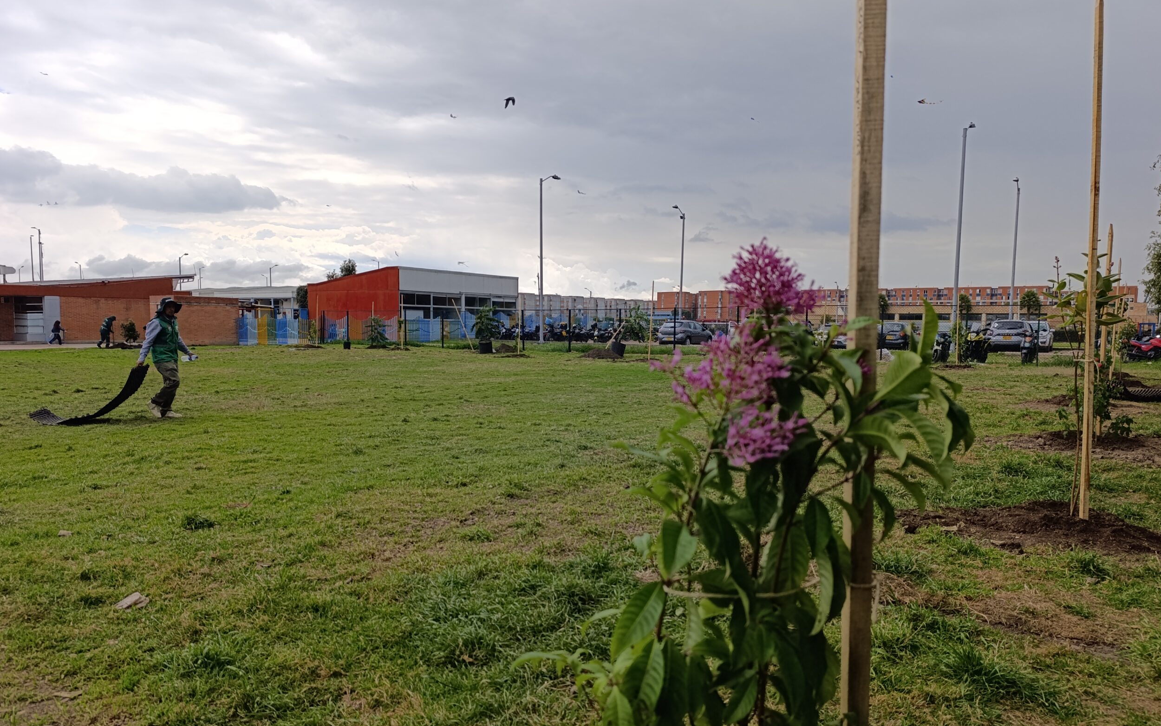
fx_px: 791
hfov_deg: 72.5
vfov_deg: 49.2
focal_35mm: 25
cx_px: 572
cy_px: 392
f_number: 1.6
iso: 50
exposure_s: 1/565
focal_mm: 6.14
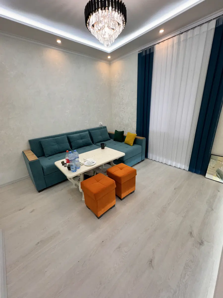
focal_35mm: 14
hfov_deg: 85.7
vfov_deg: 102.1
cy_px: 149
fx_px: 120
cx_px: 112
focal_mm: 2.22
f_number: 2.2
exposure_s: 1/100
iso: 100
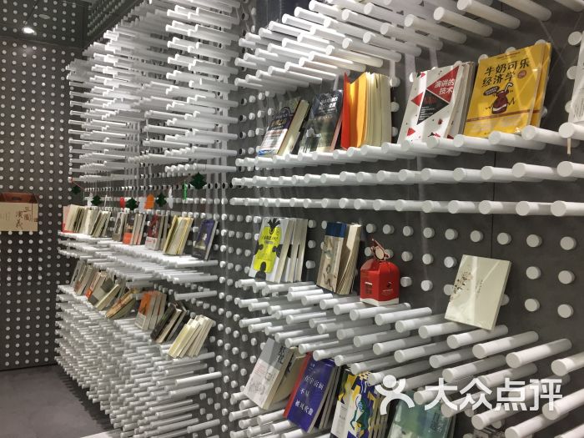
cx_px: 292
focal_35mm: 29
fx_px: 489
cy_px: 219
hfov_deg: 61.7
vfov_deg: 48.2
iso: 80
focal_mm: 4.15
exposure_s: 1/33
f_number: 2.2
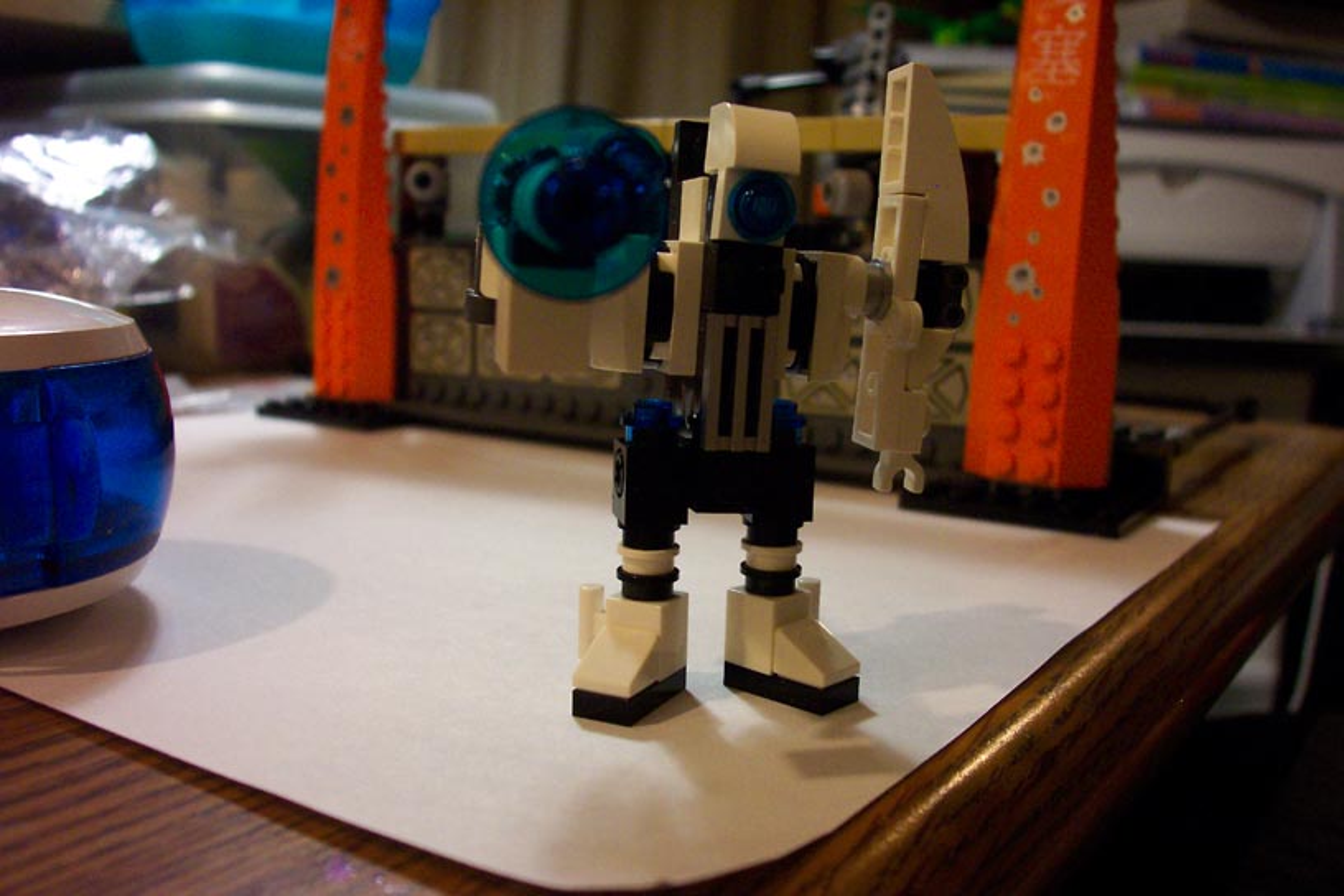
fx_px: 1307
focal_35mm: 35
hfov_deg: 54.4
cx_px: 672
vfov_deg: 37.9
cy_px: 448
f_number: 2.8
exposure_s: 1/20
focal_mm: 7.5
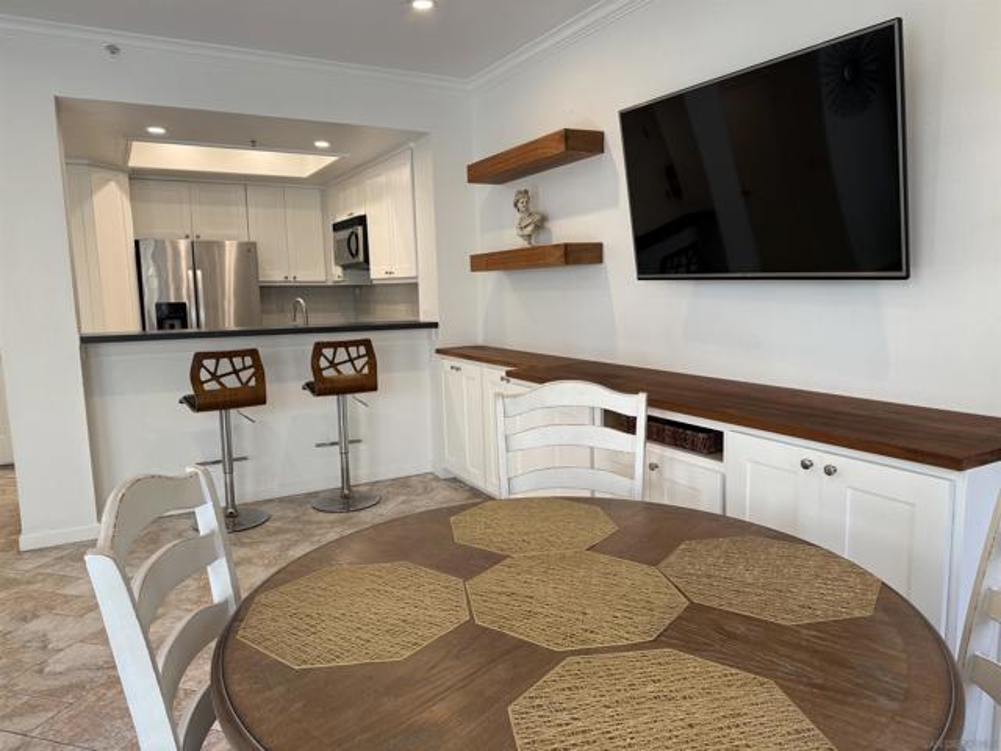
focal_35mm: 24
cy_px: 376
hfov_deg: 71.6
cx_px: 500
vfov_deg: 56.8
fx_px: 694
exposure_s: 1/120
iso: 125
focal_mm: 6.76
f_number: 1.78
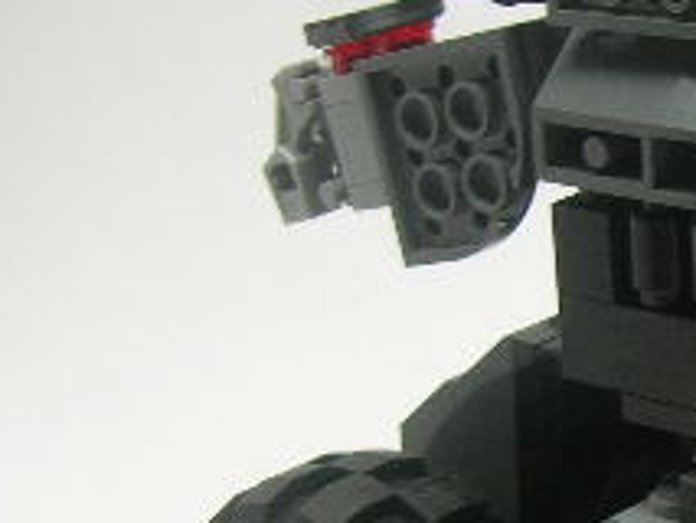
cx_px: 954
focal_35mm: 105
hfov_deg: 17.3
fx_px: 2112
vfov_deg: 14.0
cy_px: 445
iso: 50
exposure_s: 1/24.1
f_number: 2.8
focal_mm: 5.8
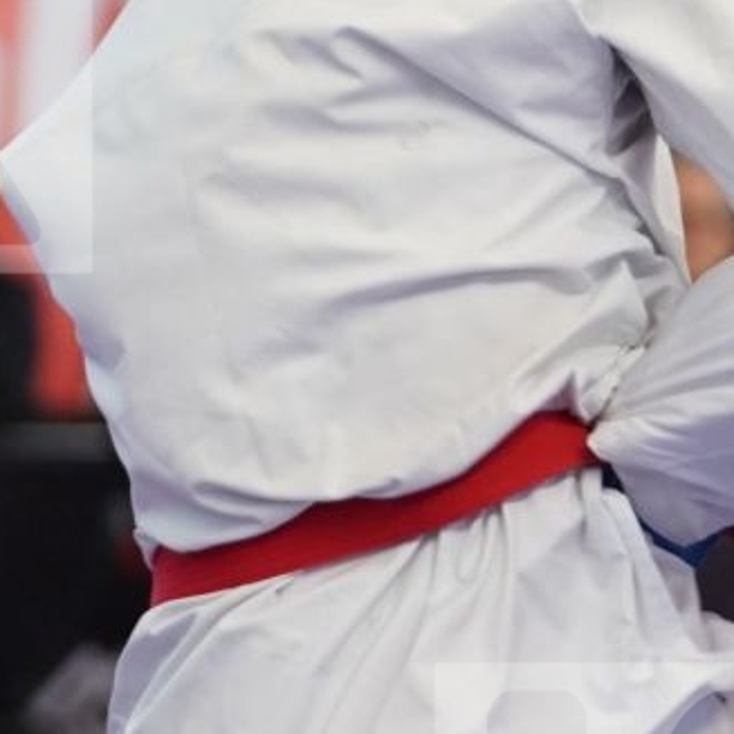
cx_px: 644
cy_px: 70
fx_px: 12115
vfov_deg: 3.5
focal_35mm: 505
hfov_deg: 3.5
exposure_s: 1/1000
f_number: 2.8
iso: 2000
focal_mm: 108
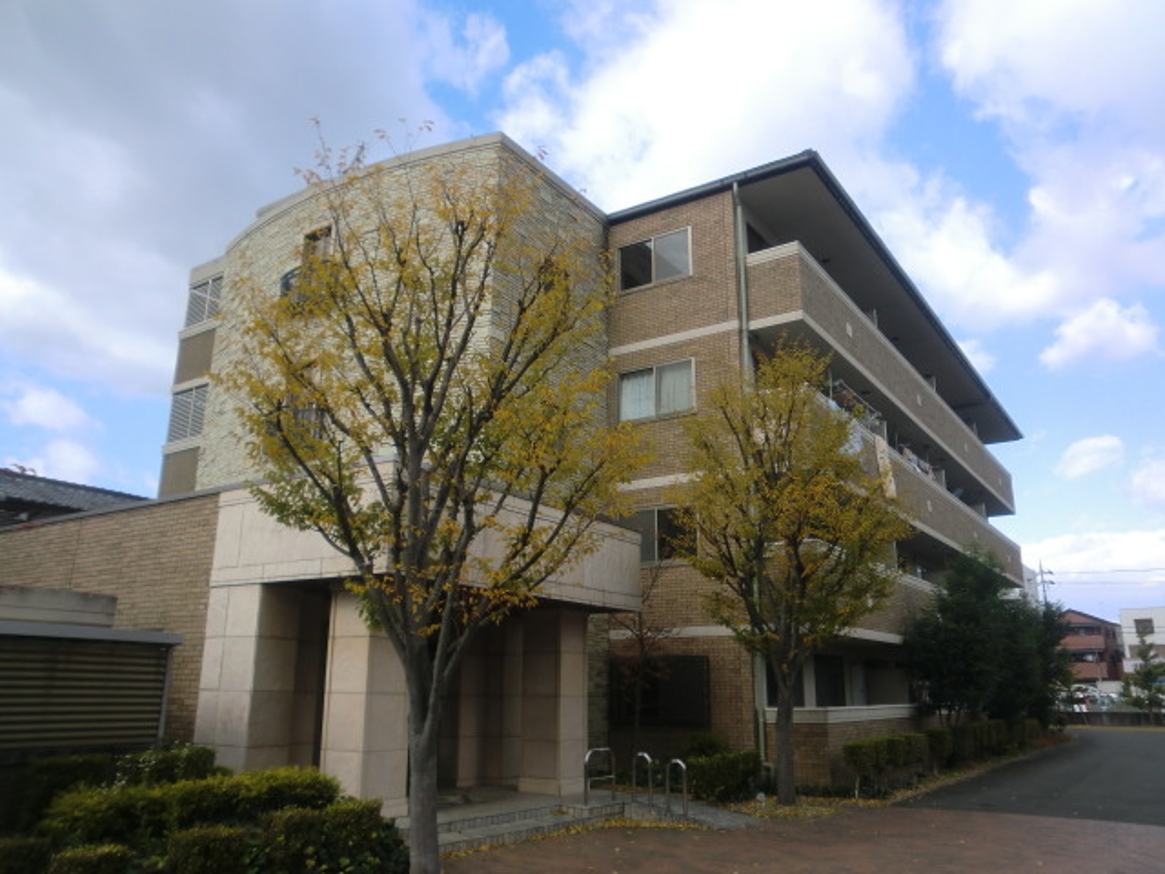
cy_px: 437
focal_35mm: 26
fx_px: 875
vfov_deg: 53.1
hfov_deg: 67.3
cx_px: 582
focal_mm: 4.65
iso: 64
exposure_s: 1/500
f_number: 2.6
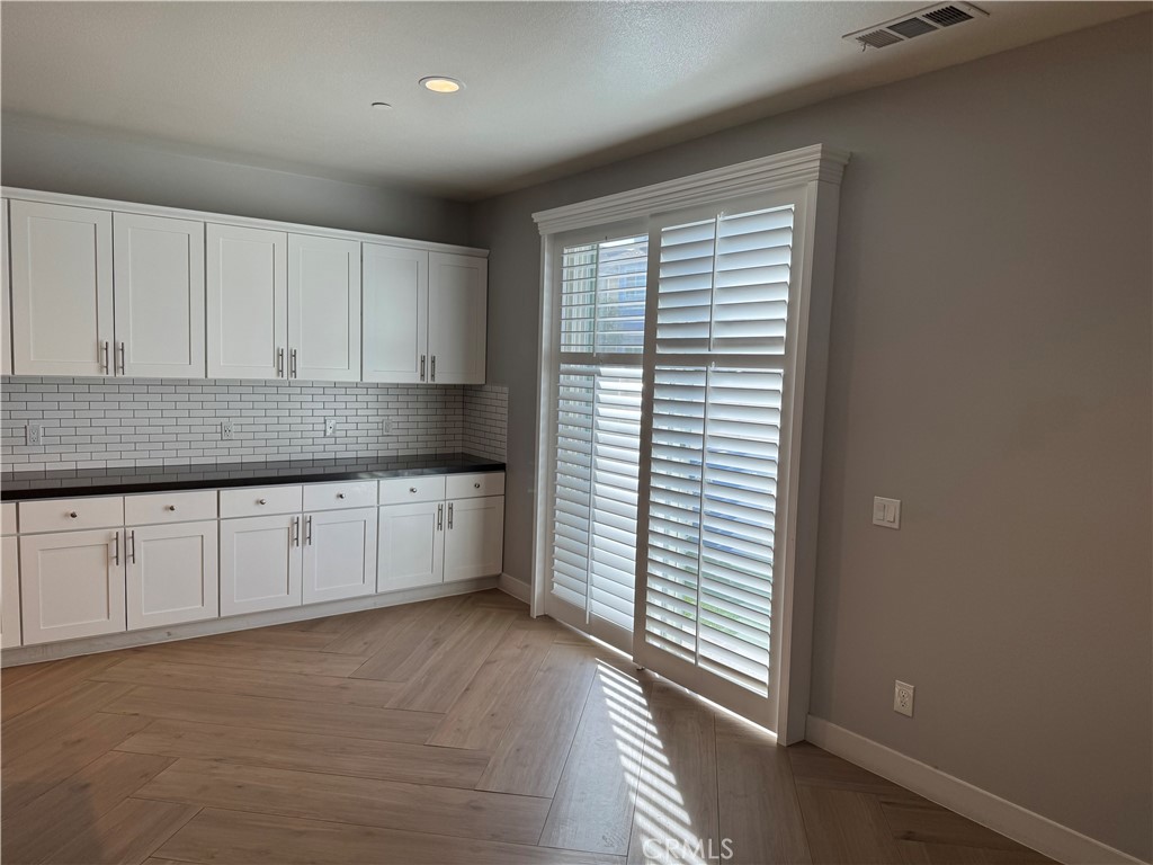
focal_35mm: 24
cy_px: 432
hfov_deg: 71.6
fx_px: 799
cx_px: 576
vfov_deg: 56.8
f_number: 1.78
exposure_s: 1/402
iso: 80
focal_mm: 6.76
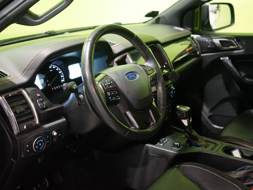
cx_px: 138
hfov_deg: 42.0
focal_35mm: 45
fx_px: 329
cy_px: 96
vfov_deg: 32.2
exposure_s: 1/60
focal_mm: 41
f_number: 4.5
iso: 6400
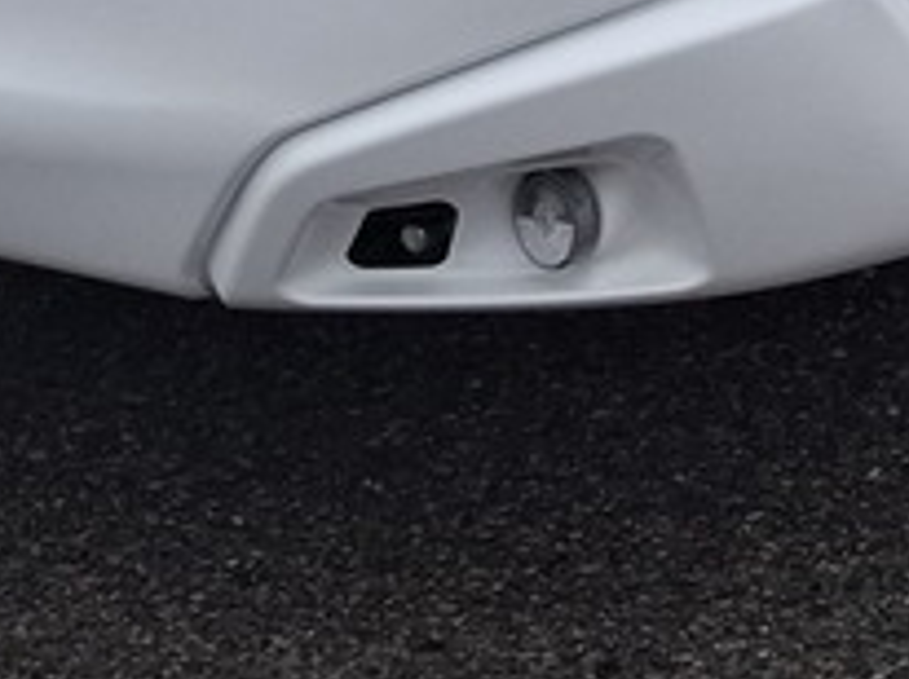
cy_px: -1190
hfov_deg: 11.8
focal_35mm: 161
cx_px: 1341
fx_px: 4223
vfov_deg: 8.1
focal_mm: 5.54
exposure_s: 1/114
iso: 50
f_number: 1.8
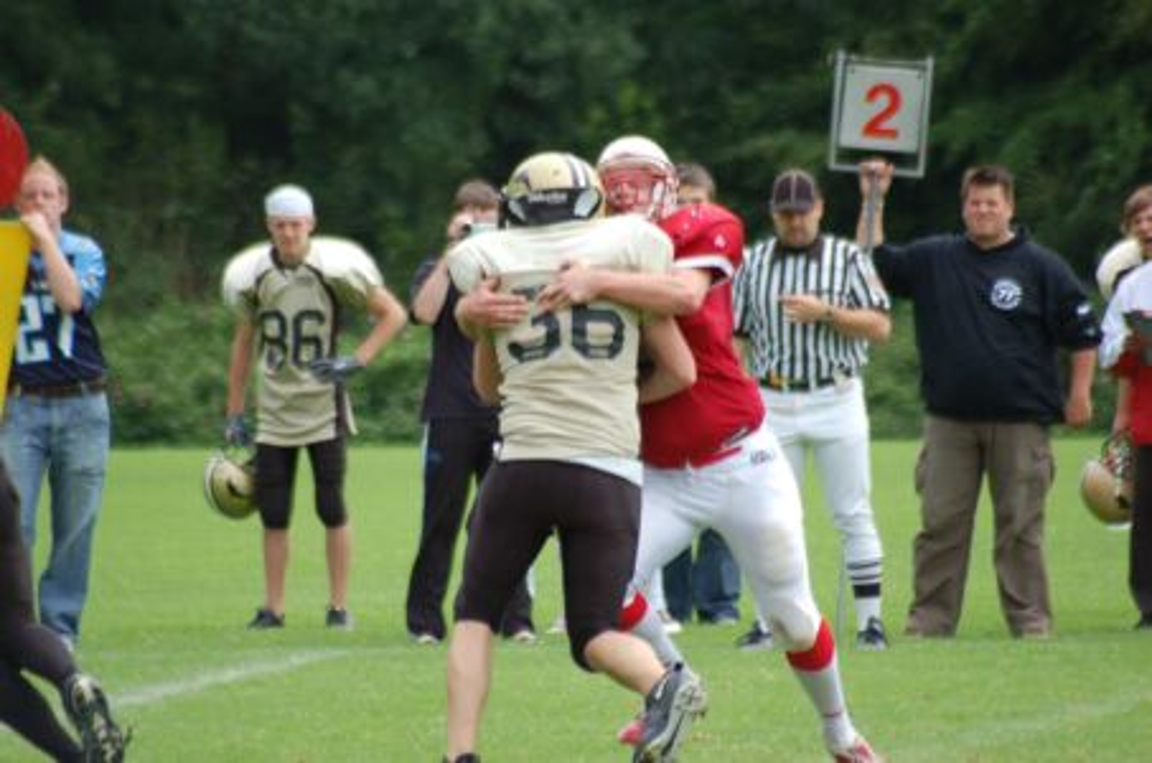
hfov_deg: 4.6
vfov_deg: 3.0
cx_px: 576
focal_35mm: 450
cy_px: 382
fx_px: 14370
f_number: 5.6
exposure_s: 1/640
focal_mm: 300
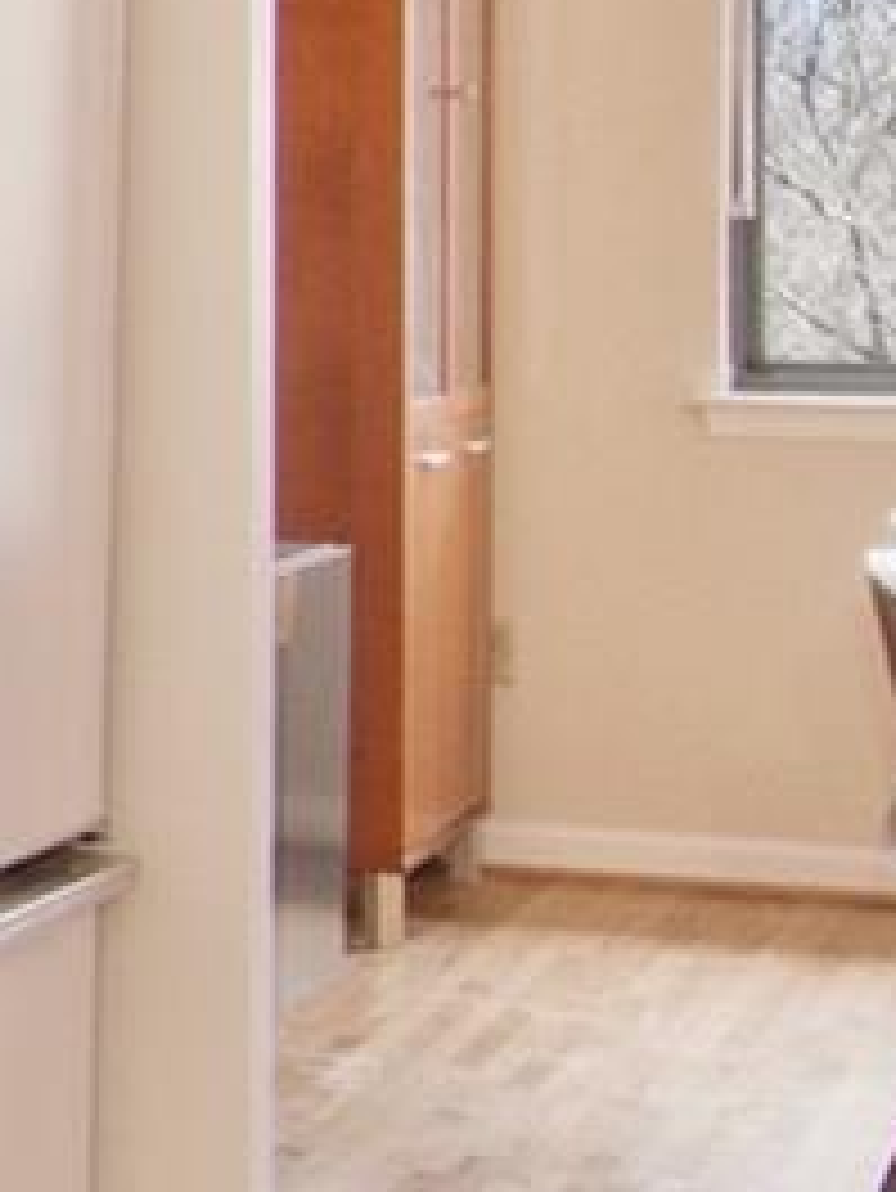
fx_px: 4232
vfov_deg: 15.9
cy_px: 232
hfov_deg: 8.0
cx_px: -2602
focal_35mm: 123
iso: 640
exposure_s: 1/50
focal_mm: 11
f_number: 8
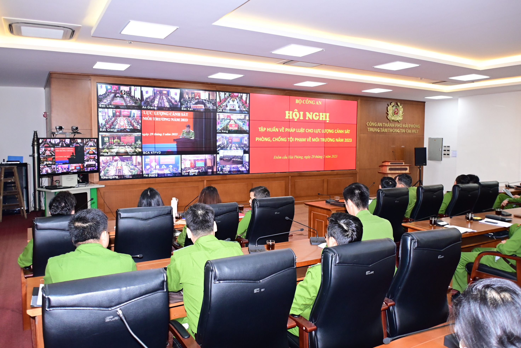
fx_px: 391
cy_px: 174
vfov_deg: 48.0
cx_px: 260
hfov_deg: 67.3
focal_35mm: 27
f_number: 3.5
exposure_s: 1/200
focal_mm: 18
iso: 1600
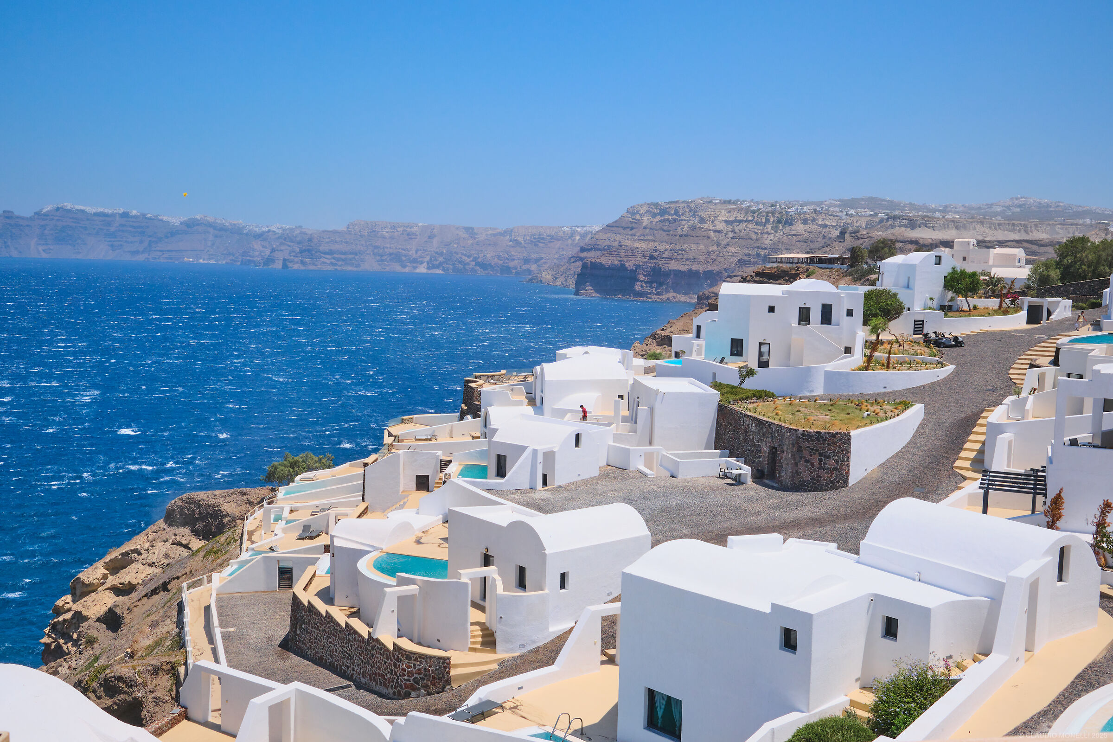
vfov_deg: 37.9
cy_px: 371
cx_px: 556
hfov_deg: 54.4
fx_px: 1082
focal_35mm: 35
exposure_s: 1/2500
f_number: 8
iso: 640
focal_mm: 23
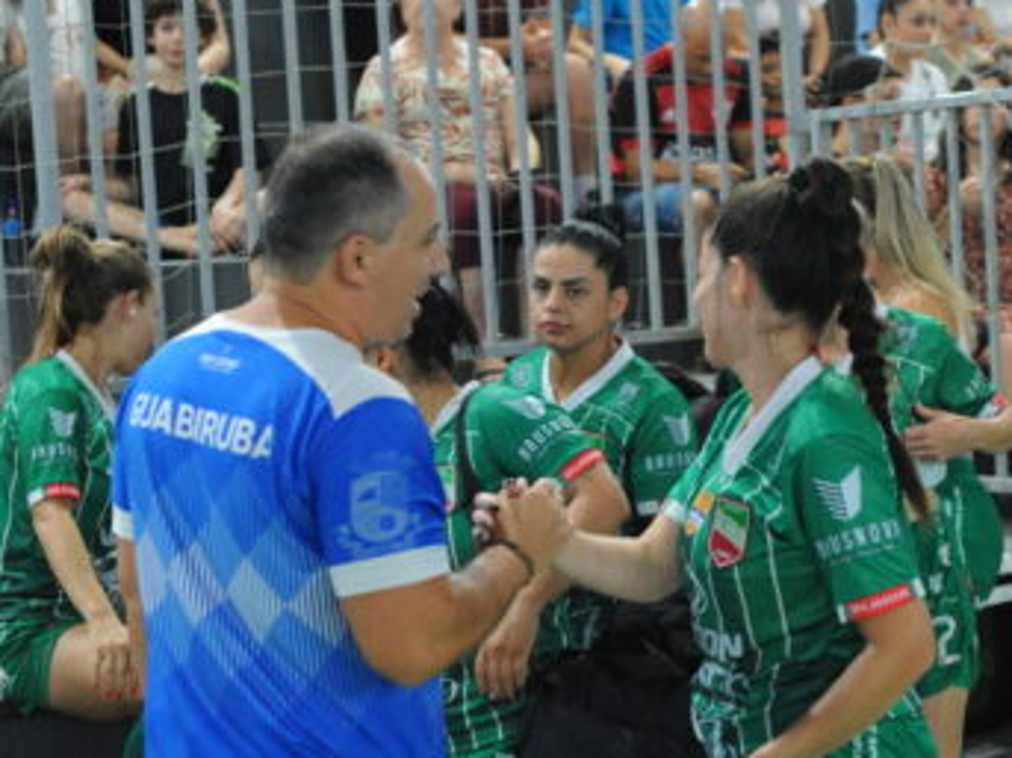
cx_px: 701
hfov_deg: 23.7
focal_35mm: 82
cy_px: 389
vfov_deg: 18.0
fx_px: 2396
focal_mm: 50
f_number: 3.5
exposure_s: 1/320
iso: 5000
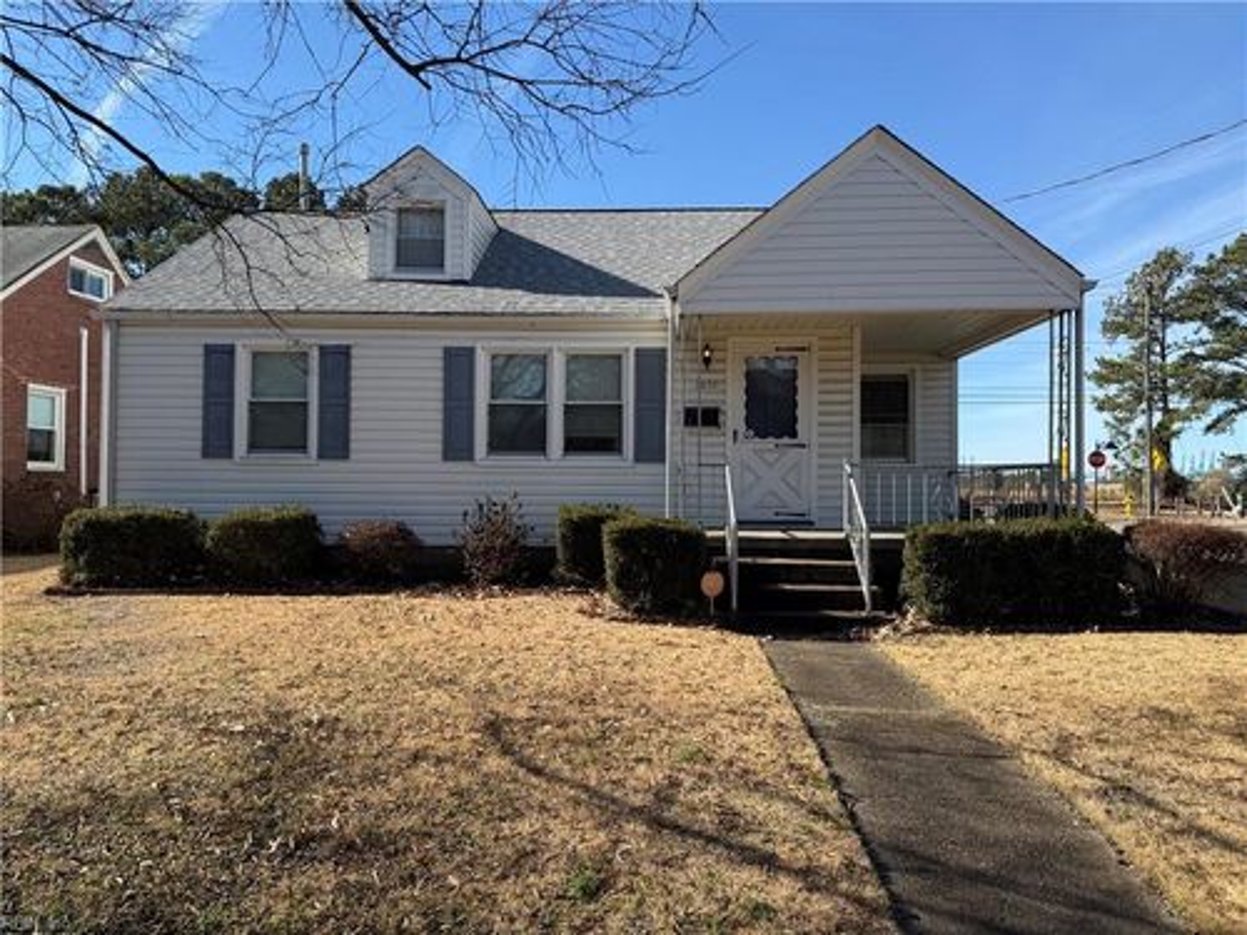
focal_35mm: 24
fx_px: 865
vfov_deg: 56.8
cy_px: 468
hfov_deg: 71.6
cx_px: 624
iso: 80
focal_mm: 6.76
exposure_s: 1/2801
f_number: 1.78
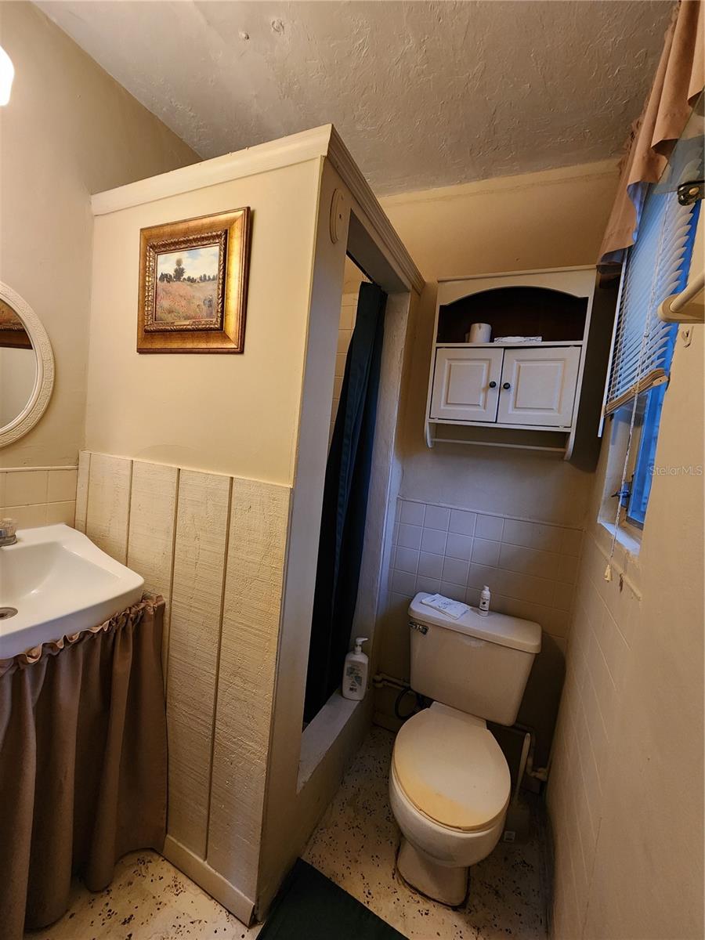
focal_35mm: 13
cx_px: 352
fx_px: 353
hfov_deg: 89.9
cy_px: 470
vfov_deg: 106.2
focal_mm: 2.2
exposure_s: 1/60
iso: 250
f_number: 2.2
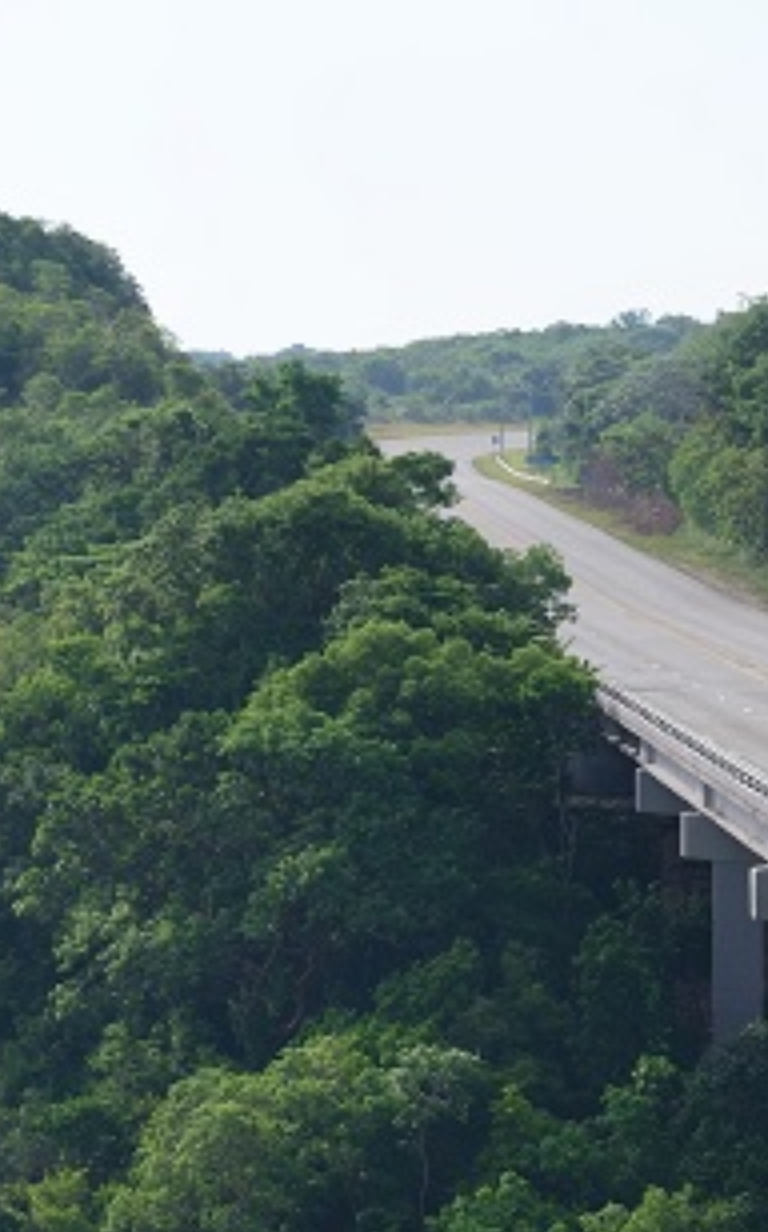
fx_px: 7784
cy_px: 1166
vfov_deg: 9.0
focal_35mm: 232
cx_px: 1428
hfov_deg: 5.5
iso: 100
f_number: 7.1
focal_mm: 70
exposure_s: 1/400
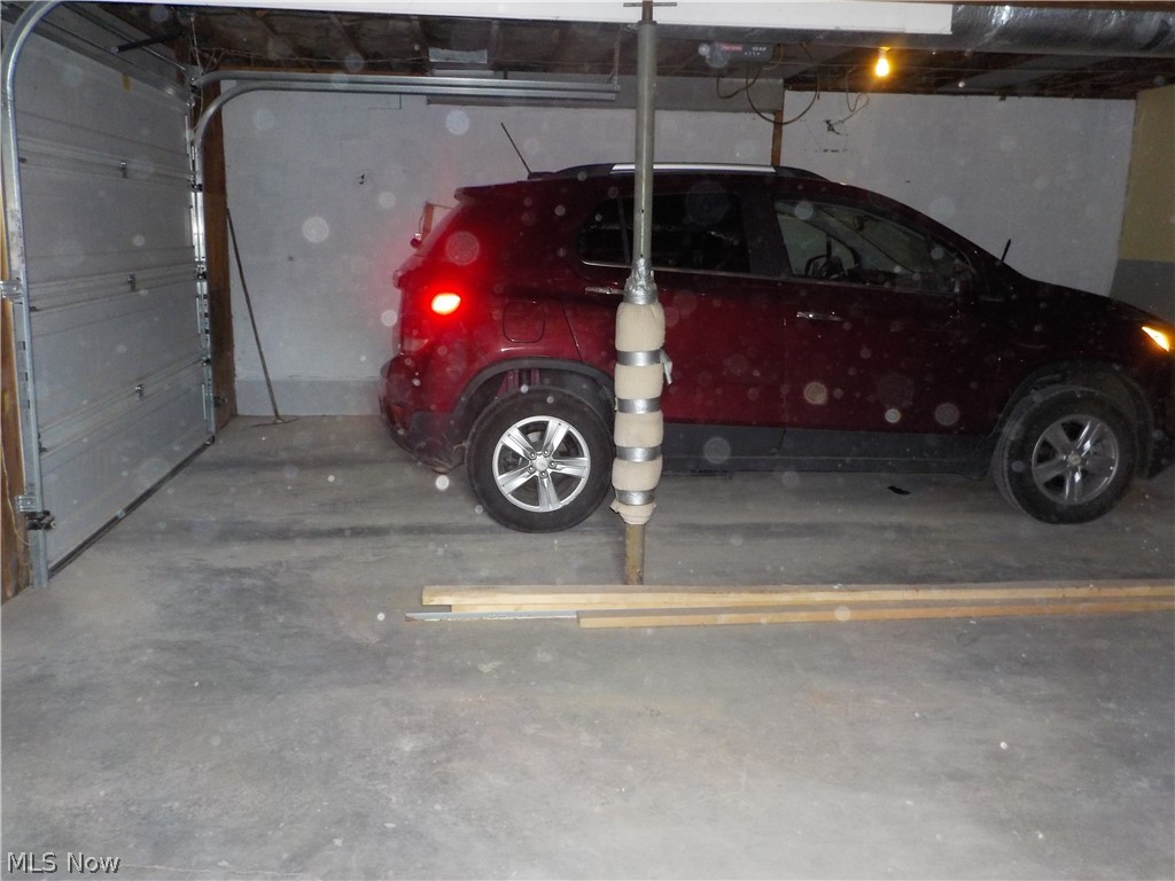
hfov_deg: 60.0
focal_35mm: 30
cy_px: 440
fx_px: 1018
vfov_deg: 46.8
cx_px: 588
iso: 360
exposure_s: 1/30
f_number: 3.3
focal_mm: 4.1
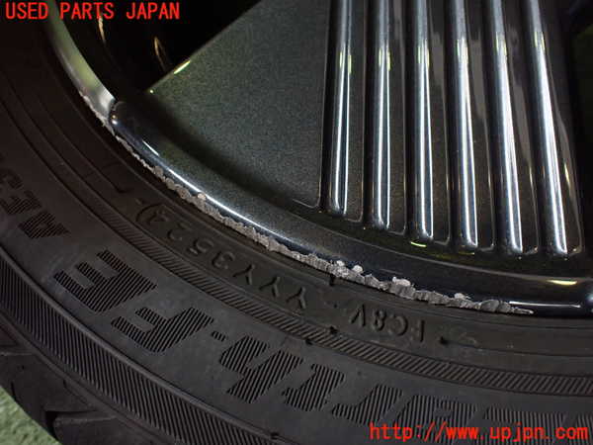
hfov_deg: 60.0
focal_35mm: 30
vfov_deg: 46.8
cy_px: 222
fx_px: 514
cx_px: 296
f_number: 2.3
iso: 400
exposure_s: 1/125
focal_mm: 5.4
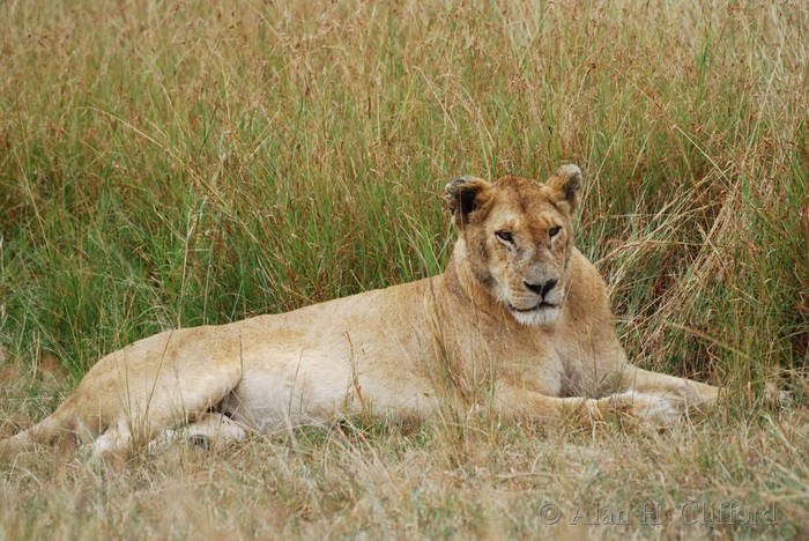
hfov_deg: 3.4
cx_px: 404
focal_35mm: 600
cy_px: 270
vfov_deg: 2.3
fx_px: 13494
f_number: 5.6
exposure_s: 1/400
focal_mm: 400
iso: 450
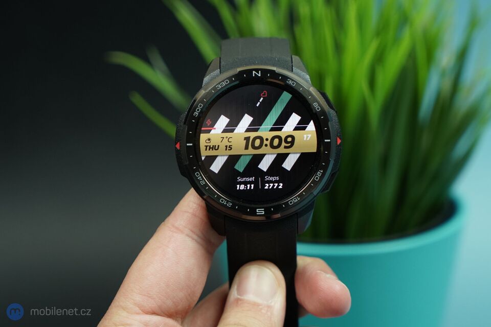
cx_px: 246
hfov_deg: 28.8
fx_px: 955
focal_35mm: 70
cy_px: 164
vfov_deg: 19.5
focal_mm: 70
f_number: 5
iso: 1250
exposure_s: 1/200
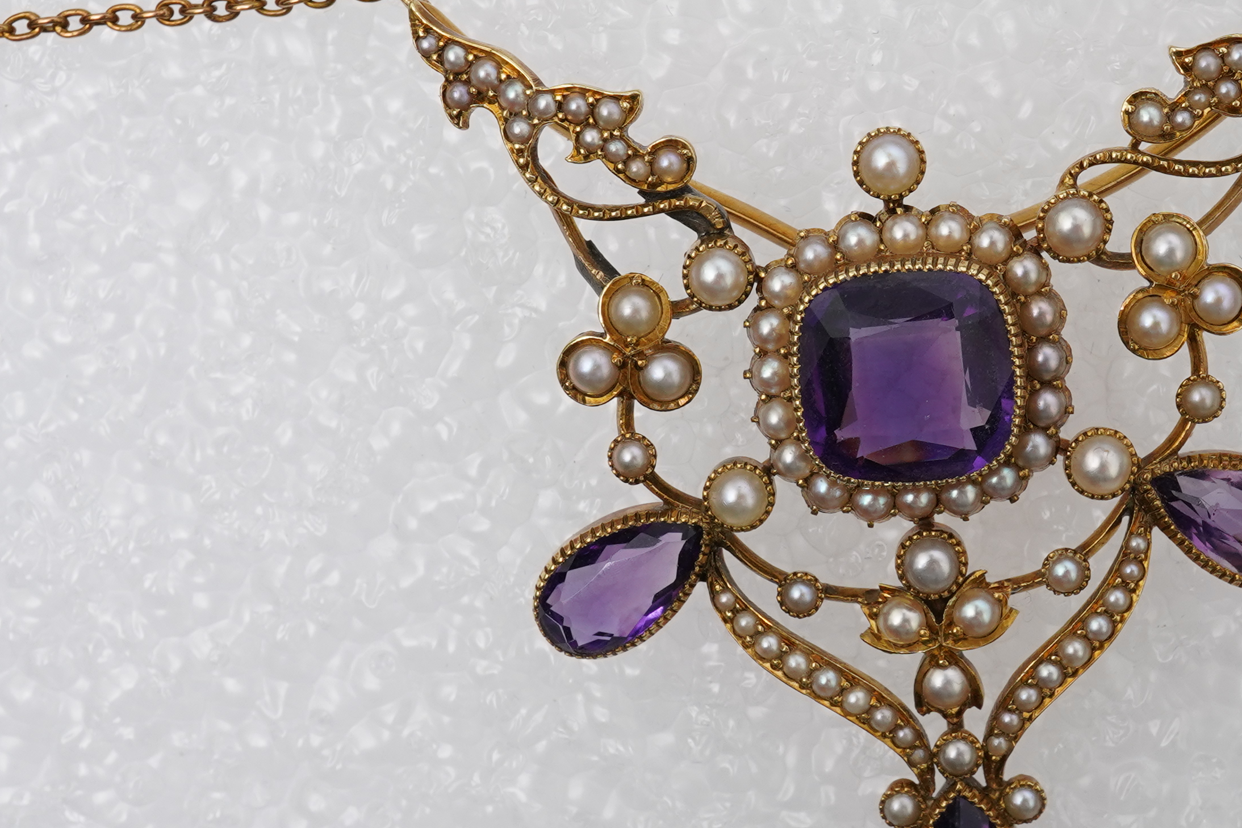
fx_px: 2794
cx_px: 972
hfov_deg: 24.7
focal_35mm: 81
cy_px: 463
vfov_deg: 16.9
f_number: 20
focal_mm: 30
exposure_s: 1/100
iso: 500
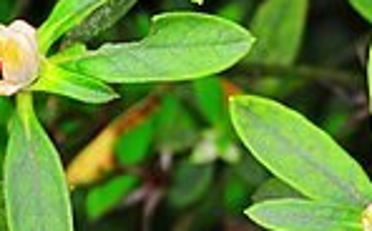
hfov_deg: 6.5
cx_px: 319
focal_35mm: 323
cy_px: 54
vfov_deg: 4.0
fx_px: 3270
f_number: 5
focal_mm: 52
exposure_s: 1/80
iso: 400
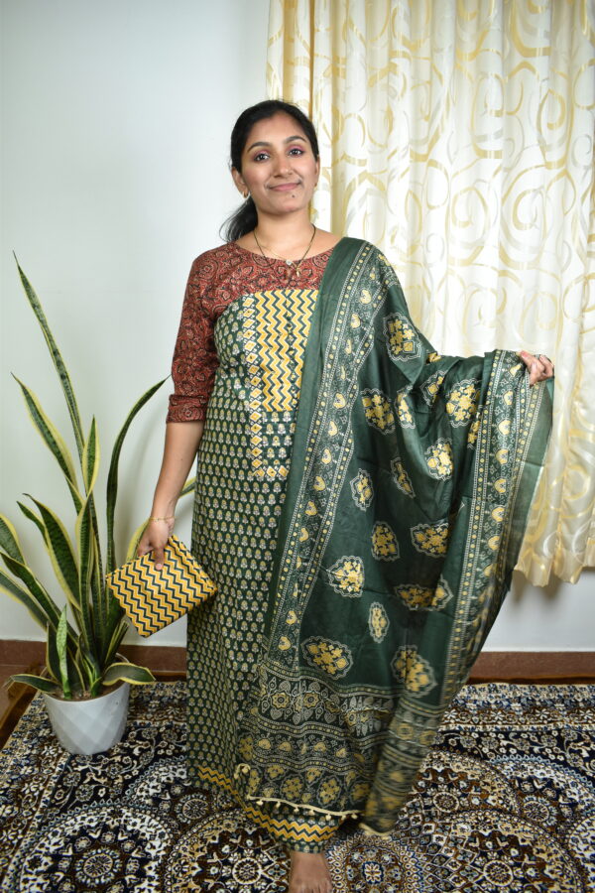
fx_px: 669
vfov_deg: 67.4
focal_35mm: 27
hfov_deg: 47.9
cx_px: 298
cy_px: 446
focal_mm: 18
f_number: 4.5
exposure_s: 1/40
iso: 200
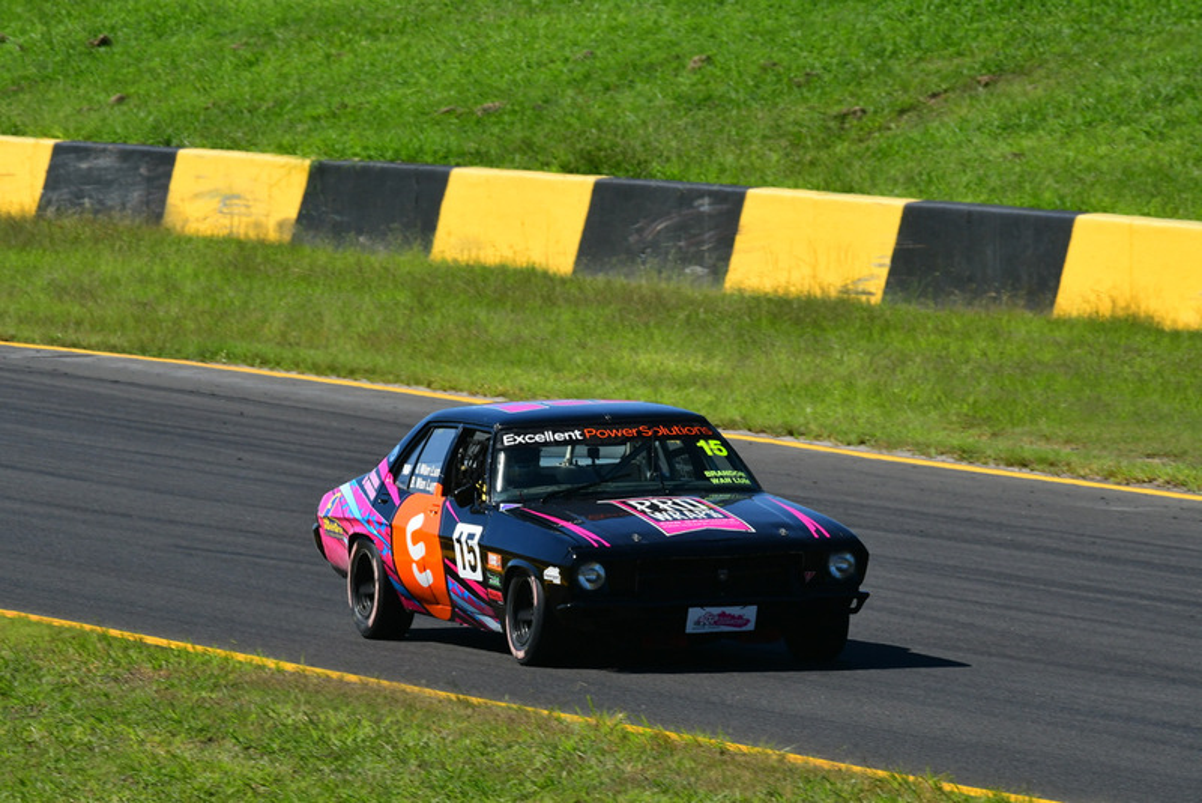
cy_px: 402
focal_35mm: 570
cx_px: 601
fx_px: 19038
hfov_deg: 3.6
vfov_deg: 2.4
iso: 500
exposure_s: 1/640
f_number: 13
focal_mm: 380
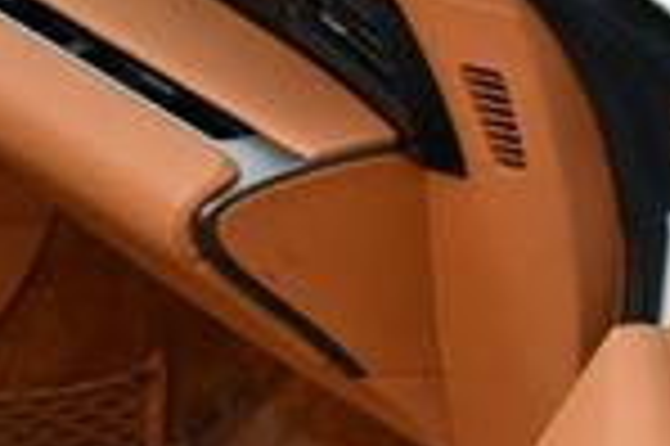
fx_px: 2882
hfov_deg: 11.9
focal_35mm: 155
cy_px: 230
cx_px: -661
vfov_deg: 8.8
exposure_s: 1/250
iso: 400
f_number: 5
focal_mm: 18
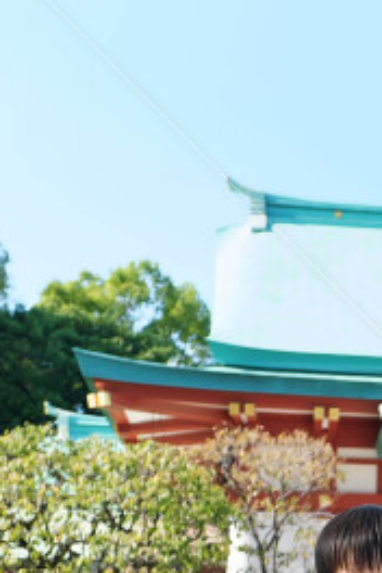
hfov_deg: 14.8
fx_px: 1401
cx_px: 502
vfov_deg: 21.0
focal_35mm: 88
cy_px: 744
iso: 250
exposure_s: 1/125
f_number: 4
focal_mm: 19.4
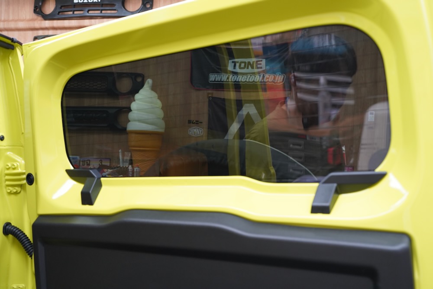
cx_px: 216
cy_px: 144
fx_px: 421
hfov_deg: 54.4
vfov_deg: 37.9
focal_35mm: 35
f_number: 4
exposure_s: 1/160
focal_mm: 35
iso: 1600
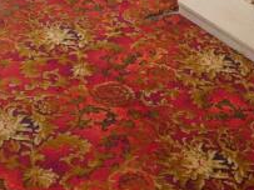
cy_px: -60
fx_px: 741
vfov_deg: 14.0
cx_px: 119
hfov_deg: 19.5
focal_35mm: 101
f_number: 2.8
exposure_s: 1/60
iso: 320
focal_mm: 3.6
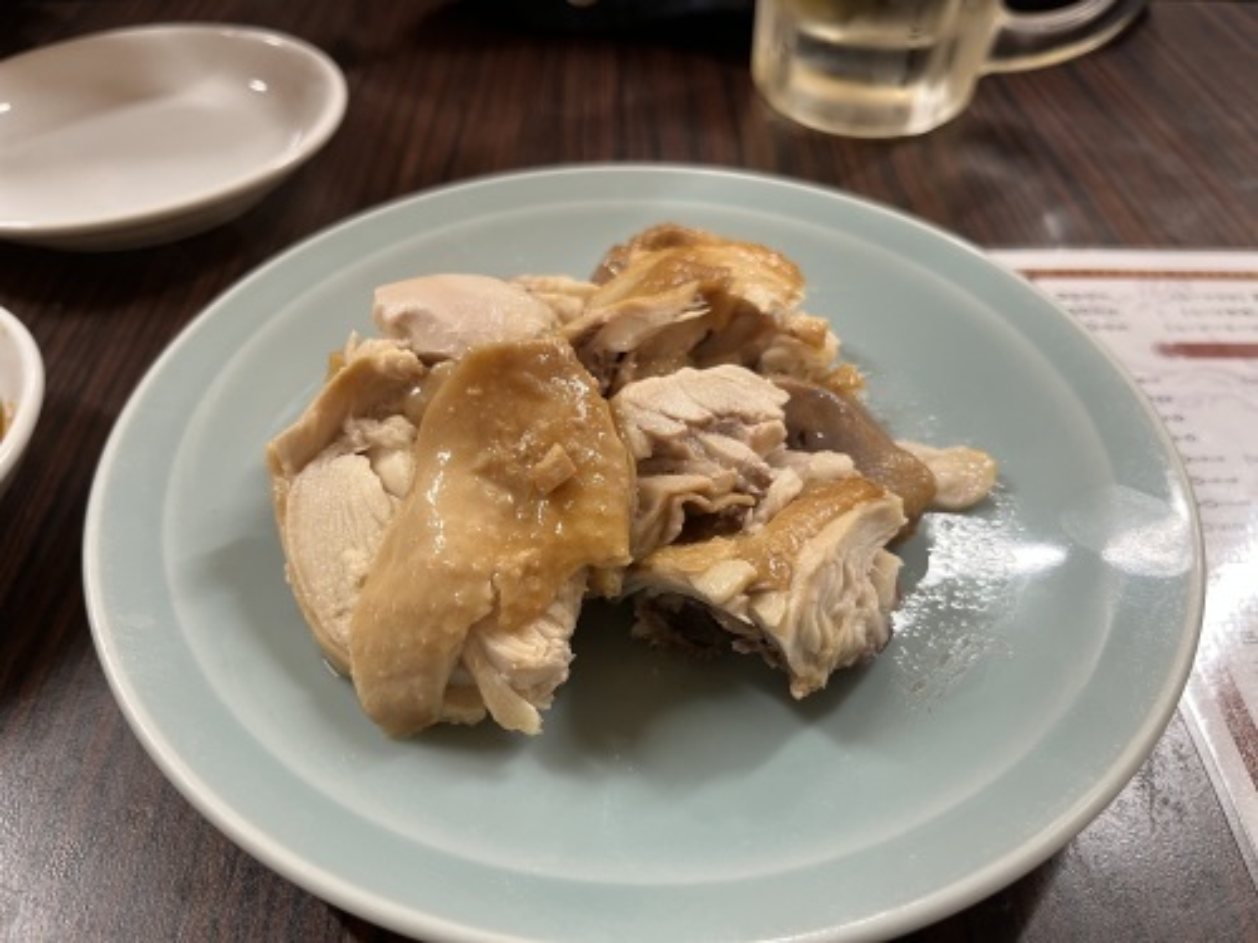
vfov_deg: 53.1
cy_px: 472
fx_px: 945
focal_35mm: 26
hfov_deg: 67.3
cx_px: 629
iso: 100
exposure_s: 1/50
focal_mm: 5.1
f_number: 1.6
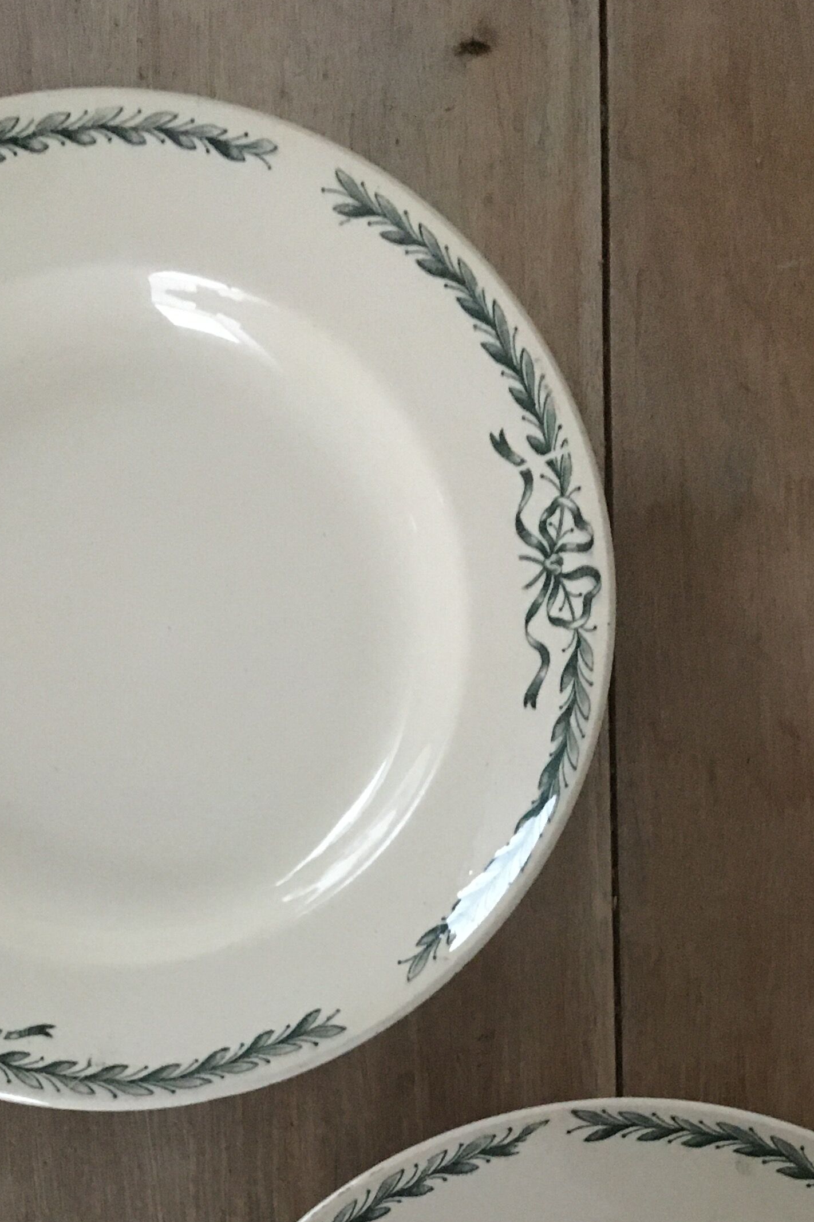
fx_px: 1934
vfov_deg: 33.2
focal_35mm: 57
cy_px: 1102
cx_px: 440
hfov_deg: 23.8
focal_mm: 4.15
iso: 400
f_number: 2.2
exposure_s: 1/17
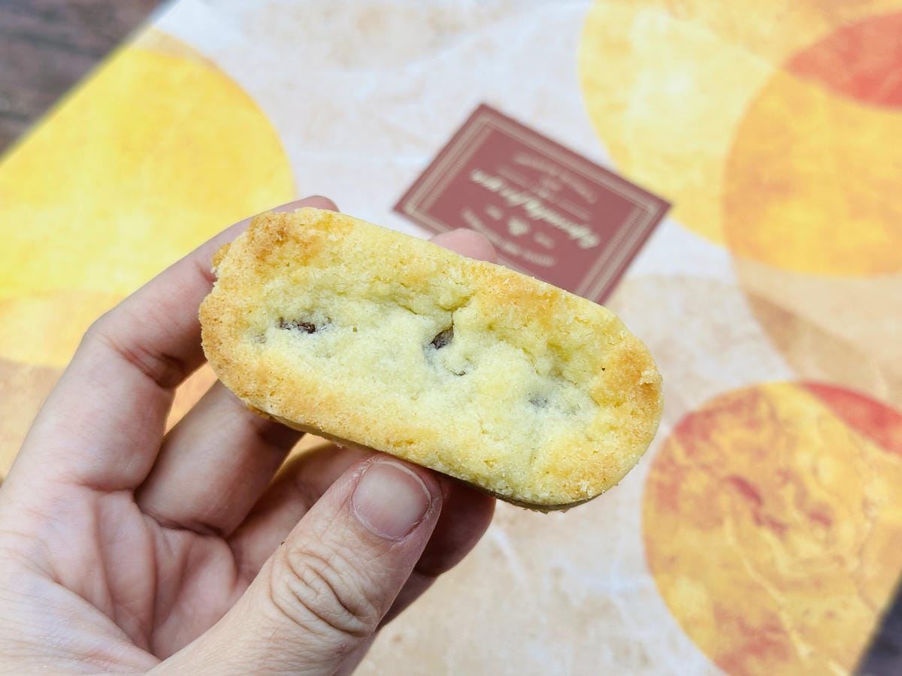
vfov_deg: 30.3
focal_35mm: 48
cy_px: 338
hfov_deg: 39.7
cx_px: 451
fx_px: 1251
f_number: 1.78
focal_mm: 6.86
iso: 64
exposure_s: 1/880
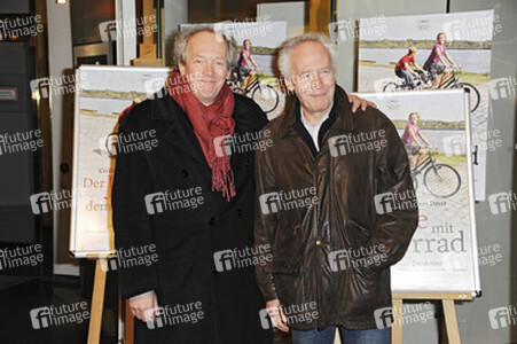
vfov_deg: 23.3
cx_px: 258
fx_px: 832
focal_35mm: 58
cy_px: 172
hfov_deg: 34.5
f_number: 5.6
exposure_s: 1/160
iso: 800
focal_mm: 58
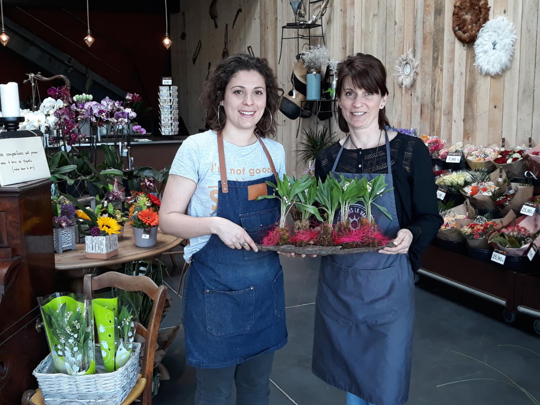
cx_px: 270
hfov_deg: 65.3
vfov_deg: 51.4
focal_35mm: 27
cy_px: 202
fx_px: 421
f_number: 1.7
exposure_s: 1/100
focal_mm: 3.71
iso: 64
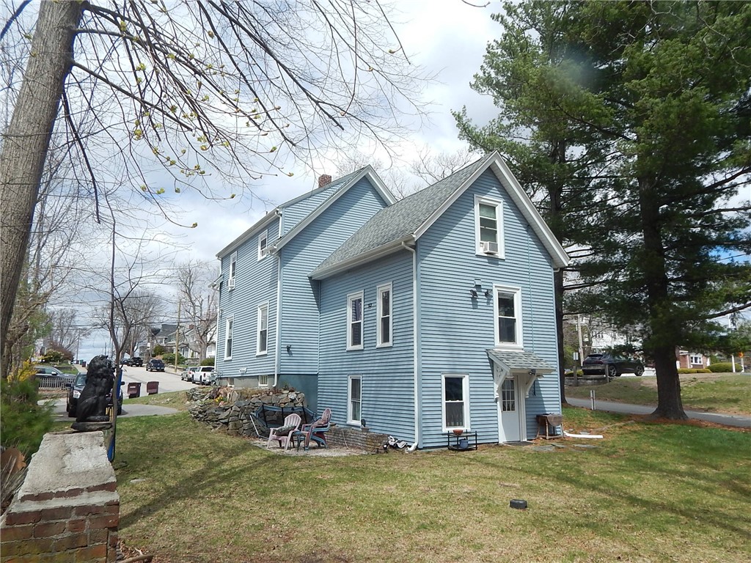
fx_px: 542
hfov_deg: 69.4
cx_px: 376
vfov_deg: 54.9
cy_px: 282
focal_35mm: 25
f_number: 3.1
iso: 125
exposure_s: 1/1500
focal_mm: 4.5
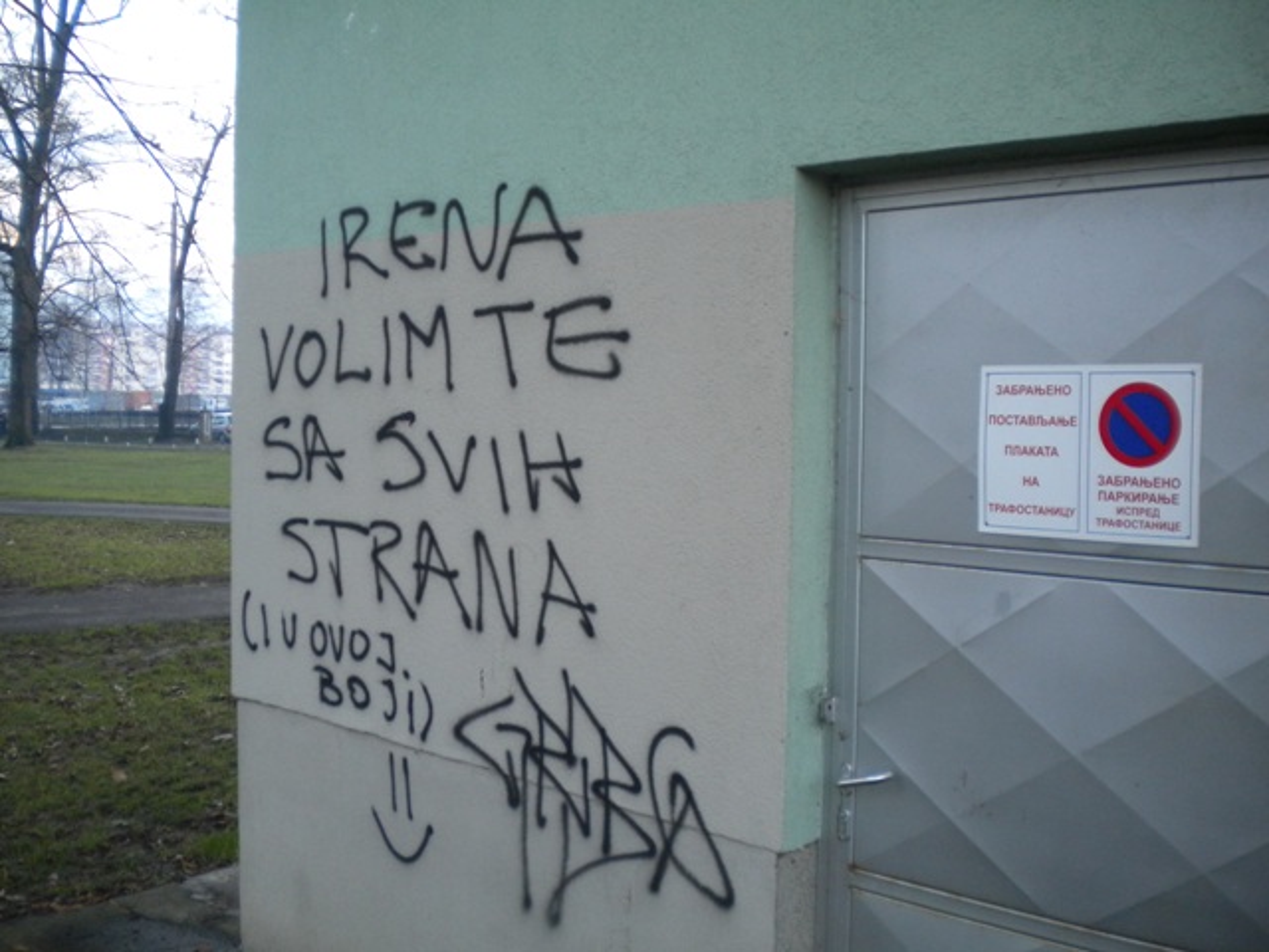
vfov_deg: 40.7
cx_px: 634
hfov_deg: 52.6
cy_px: 476
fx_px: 1283
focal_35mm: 35
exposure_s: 1/37
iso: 200
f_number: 3.1
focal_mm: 6.3
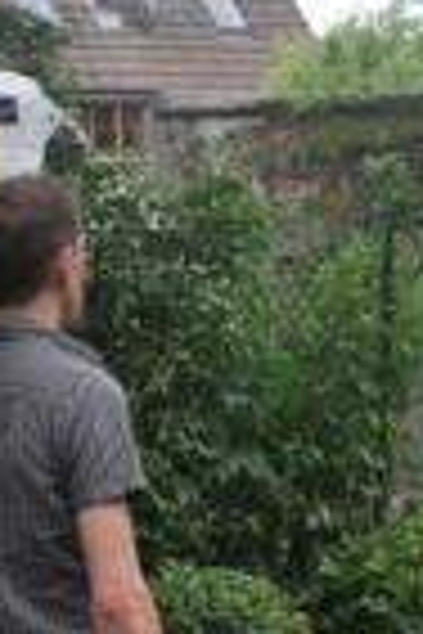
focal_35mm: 191
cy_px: 252
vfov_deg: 10.8
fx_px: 3366
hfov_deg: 7.1
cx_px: 641
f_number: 4
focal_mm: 36
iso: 450
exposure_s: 1/1000
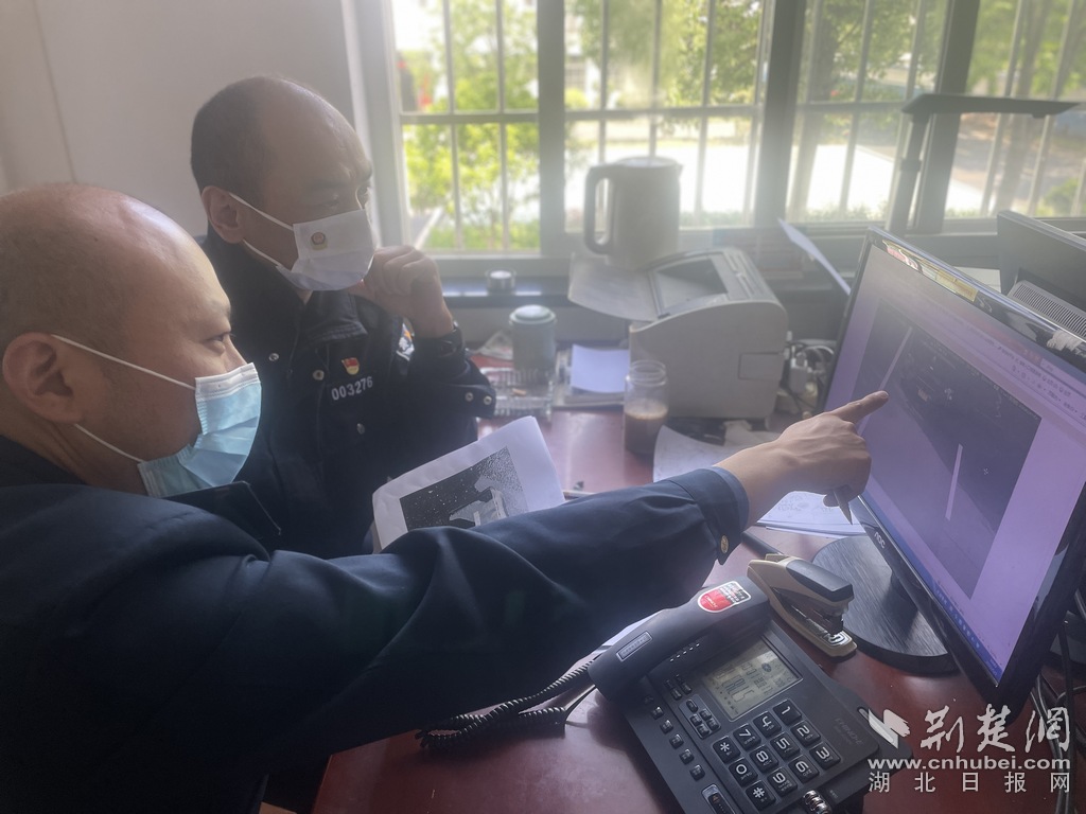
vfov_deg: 53.1
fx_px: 816
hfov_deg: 67.3
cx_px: 543
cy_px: 407
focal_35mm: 26
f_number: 1.6
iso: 50
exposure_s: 1/121
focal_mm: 4.2
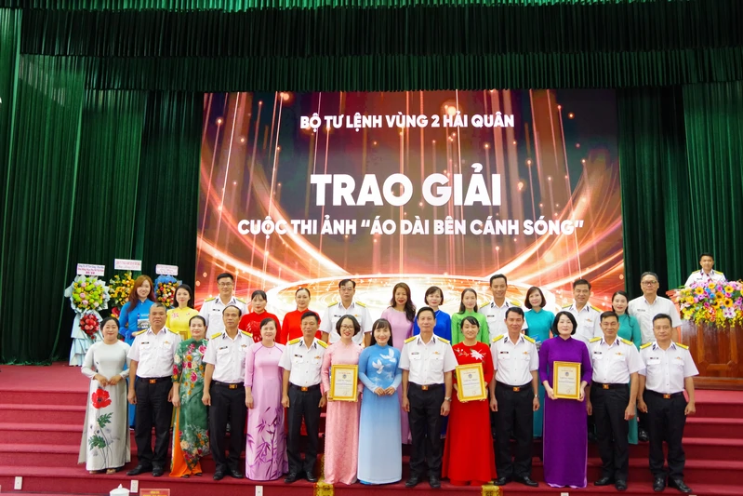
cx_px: 372
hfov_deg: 60.3
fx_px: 640
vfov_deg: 42.3
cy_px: 248
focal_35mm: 31
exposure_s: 1/80
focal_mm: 21
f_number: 5.6
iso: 3200
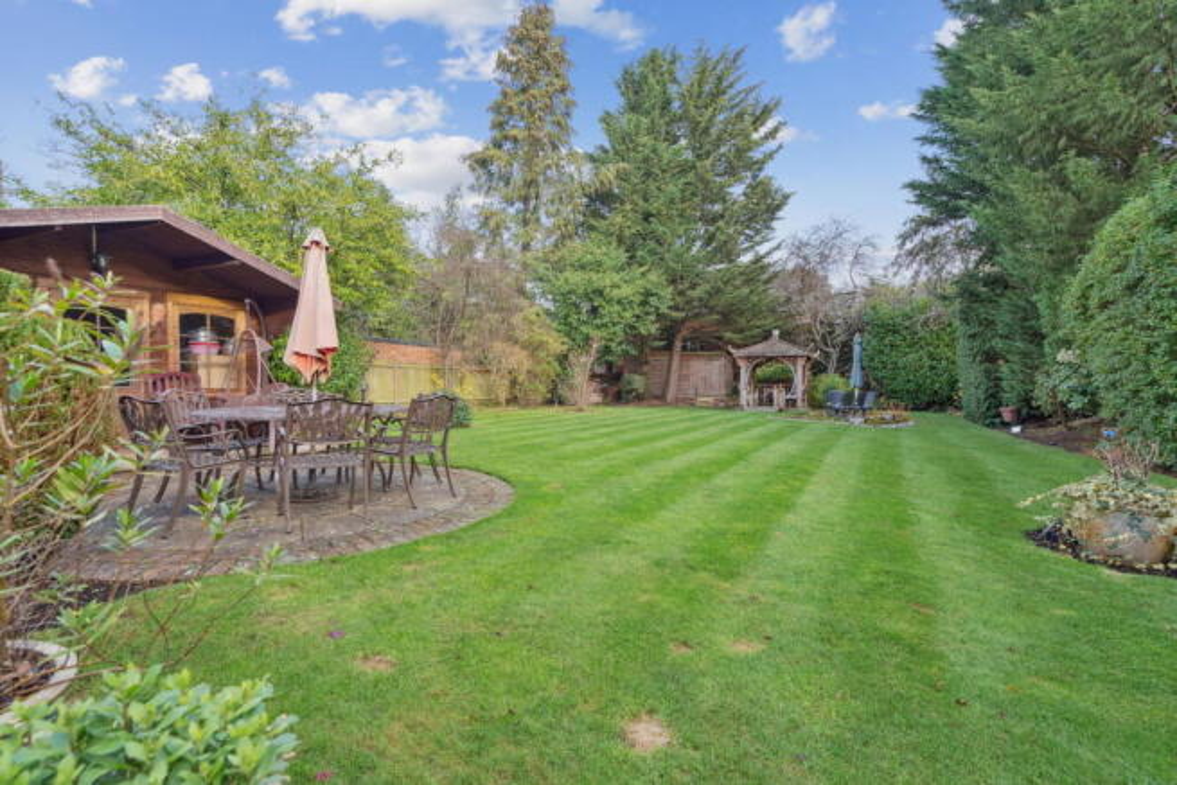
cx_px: 588
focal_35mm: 16
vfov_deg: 73.8
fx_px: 523
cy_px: 392
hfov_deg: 96.7
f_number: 7.1
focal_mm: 16
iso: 640
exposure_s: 1/160
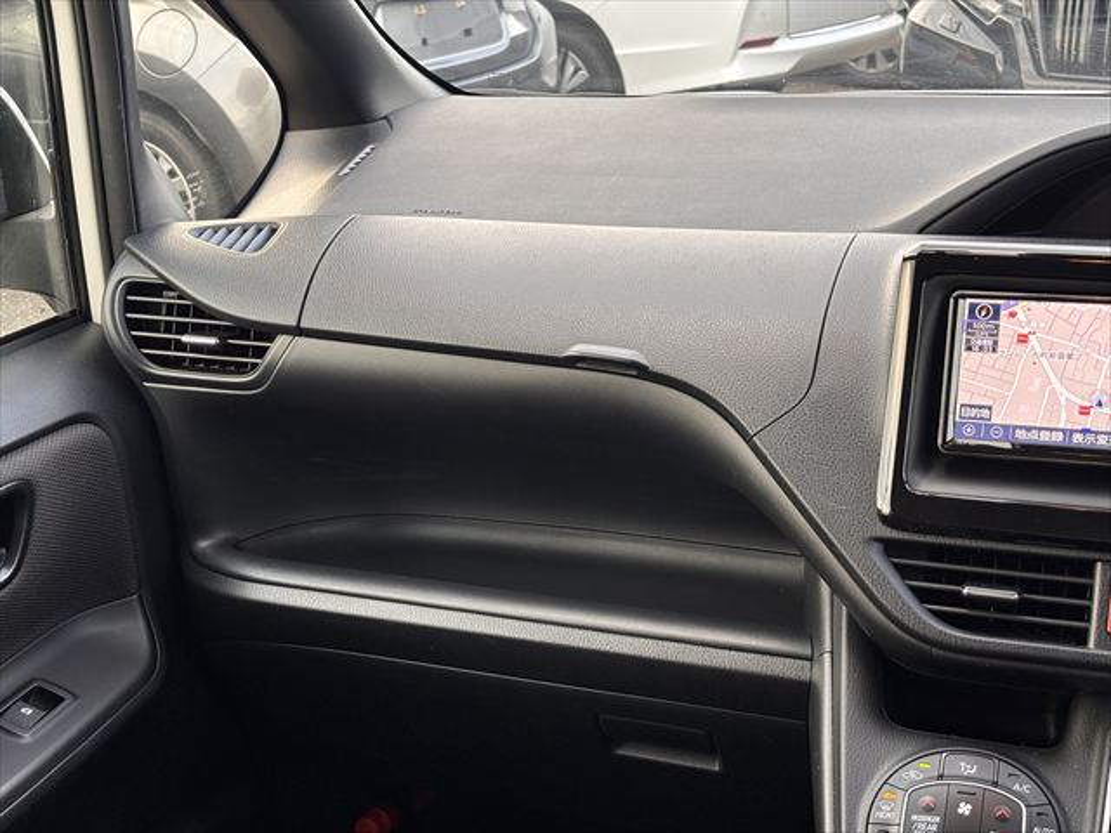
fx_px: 1669
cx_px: 556
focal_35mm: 52
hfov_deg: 36.8
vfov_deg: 28.0
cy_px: 416
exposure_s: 1/60
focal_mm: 5.96
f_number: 1.6
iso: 80
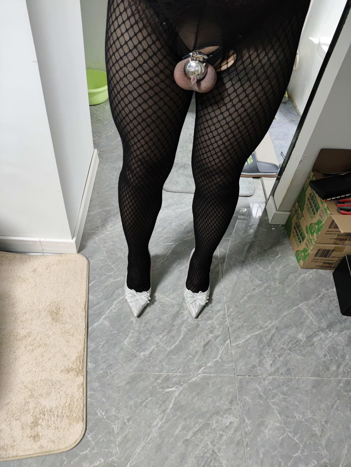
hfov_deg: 54.9
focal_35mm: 25
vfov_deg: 69.4
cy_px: 234
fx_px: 338
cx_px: 176
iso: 450
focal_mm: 4.71
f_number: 1.79
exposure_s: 1/29
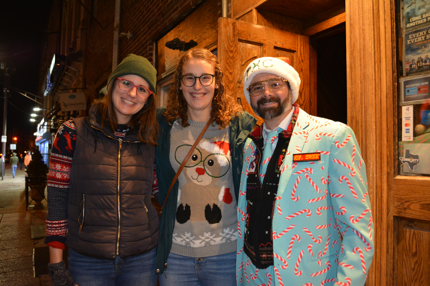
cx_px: 215
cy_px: 143
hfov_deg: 61.9
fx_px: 358
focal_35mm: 30
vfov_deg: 43.6
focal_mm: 20
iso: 1800
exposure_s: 1/60
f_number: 3.8
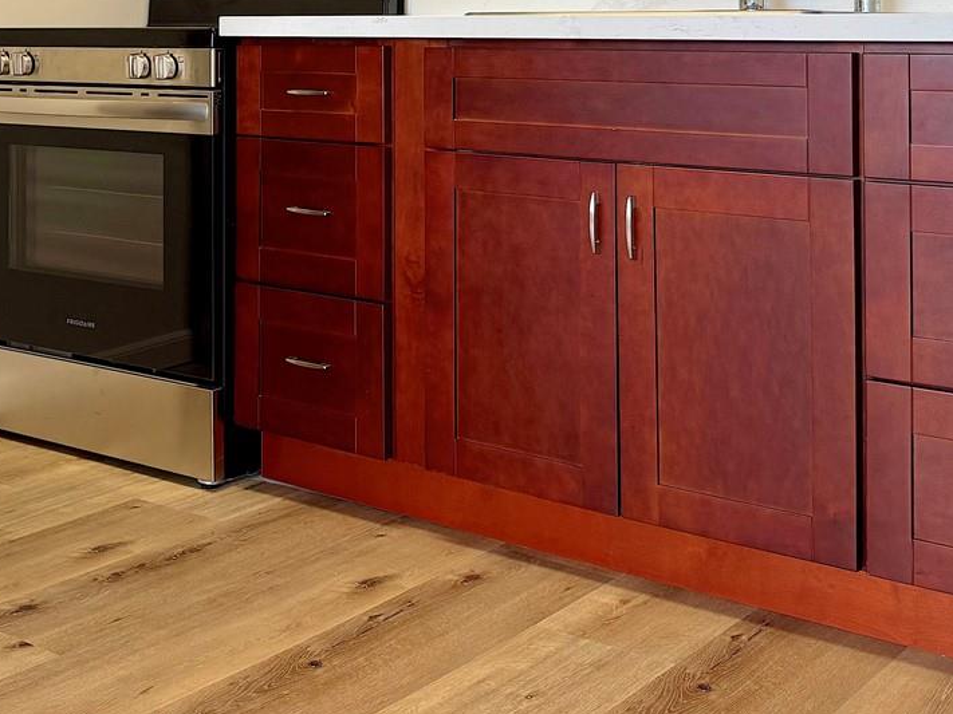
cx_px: 280
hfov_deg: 35.0
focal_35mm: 54
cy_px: 3
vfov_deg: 25.7
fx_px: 1486
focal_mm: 6.76
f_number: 1.78
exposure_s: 1/120
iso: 100
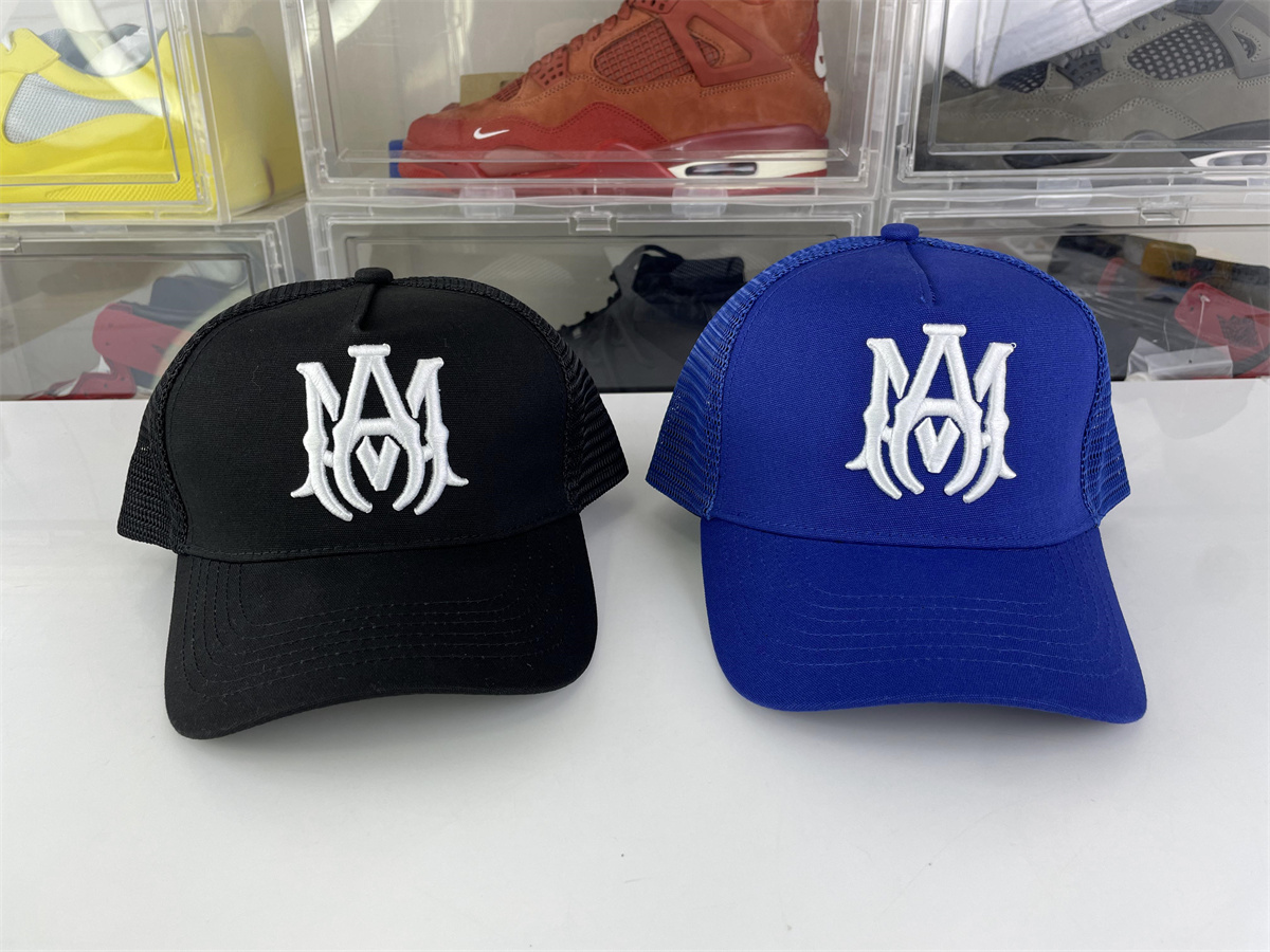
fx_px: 954
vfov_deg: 53.1
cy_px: 476
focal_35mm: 26
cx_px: 635
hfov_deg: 67.3
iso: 32
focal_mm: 4.2
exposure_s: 1/131
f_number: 1.6
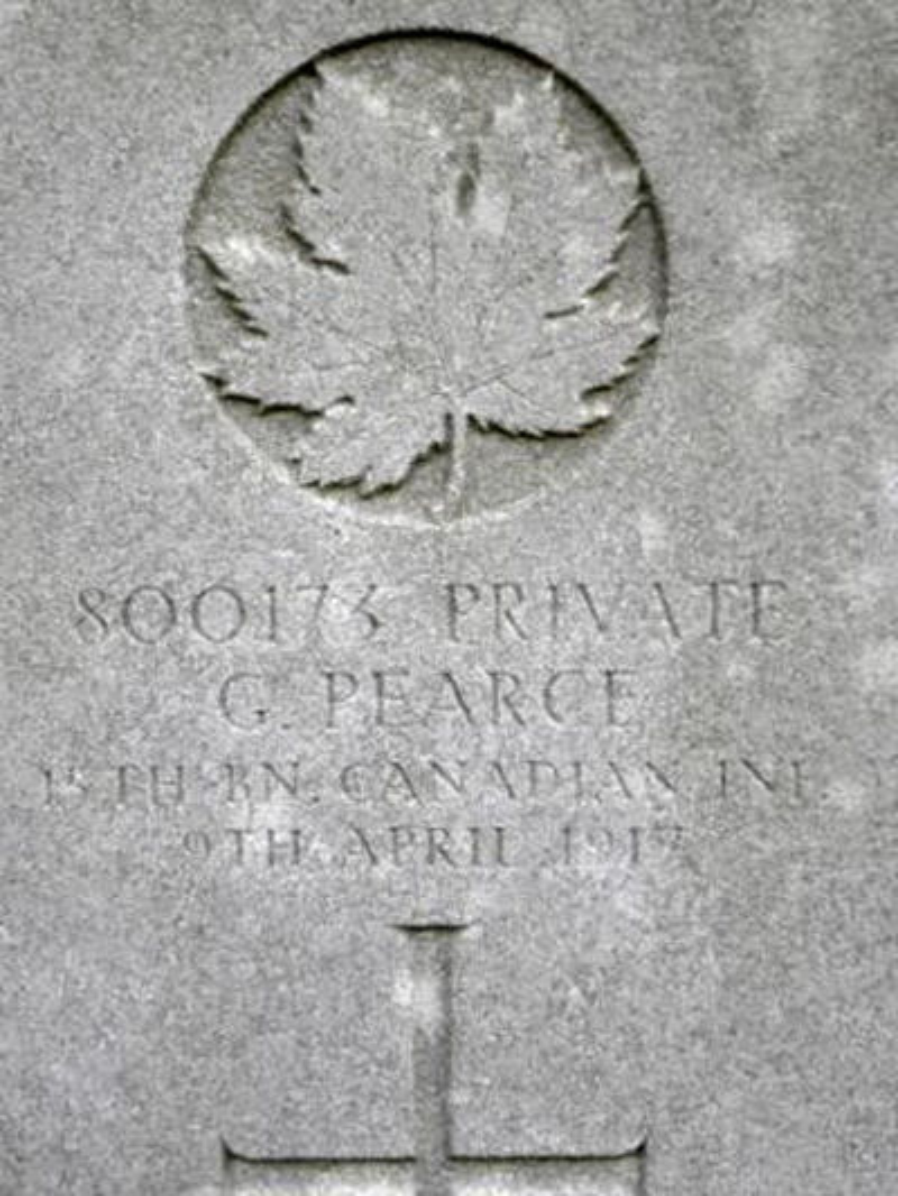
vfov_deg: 26.0
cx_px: 449
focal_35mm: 75
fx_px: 2593
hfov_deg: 19.6
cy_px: 598
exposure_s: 1/66.7
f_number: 4
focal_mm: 13.4
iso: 68
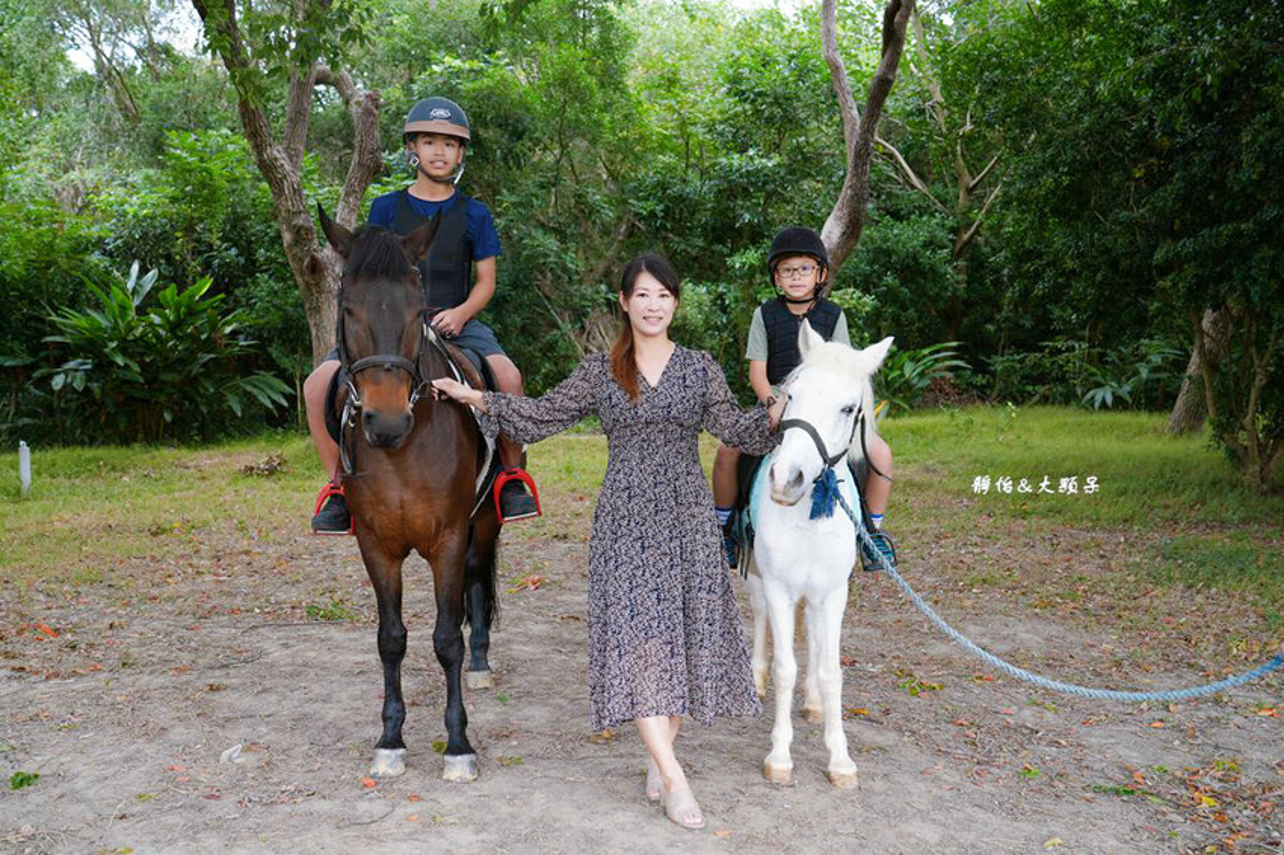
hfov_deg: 51.9
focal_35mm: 37
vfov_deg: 35.9
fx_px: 1319
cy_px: 428
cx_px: 642
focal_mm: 37
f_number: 5
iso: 160
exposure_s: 1/60
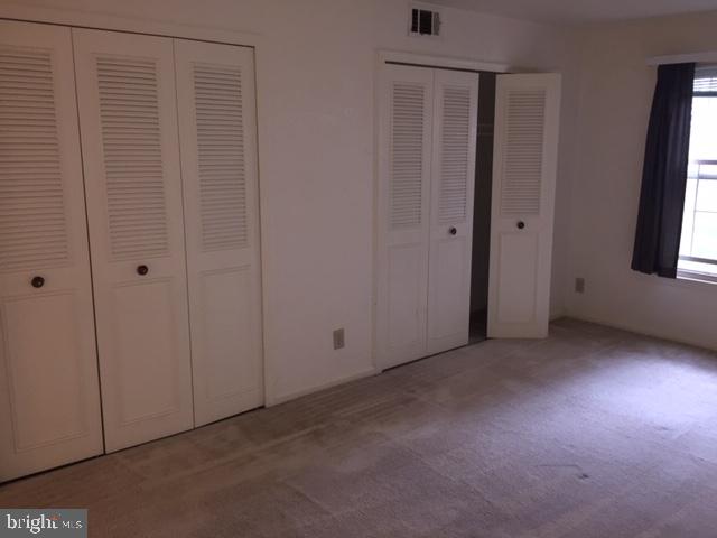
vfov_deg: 48.2
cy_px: 269
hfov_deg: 61.7
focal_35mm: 29
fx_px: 601
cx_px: 358
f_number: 2.2
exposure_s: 1/16
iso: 160
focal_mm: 4.15
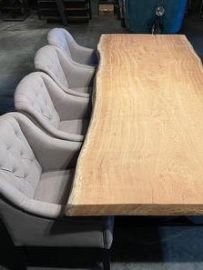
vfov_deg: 52.6
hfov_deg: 40.5
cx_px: 122
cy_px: 135
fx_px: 273
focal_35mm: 35
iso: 320
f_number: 1.6
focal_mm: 5.1
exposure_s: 1/50
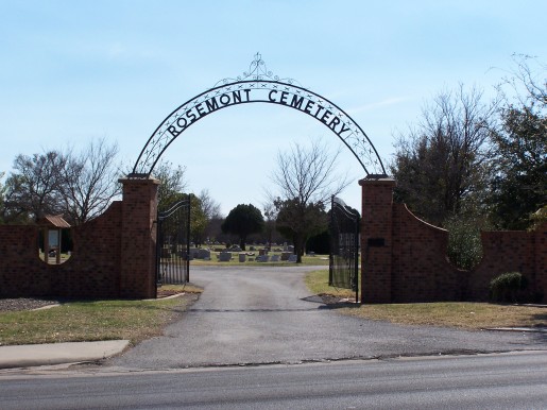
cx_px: 274
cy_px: 205
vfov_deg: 19.6
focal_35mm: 75
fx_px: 1185
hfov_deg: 26.0
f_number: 4.5
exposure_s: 1/1000
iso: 80
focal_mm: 12.4
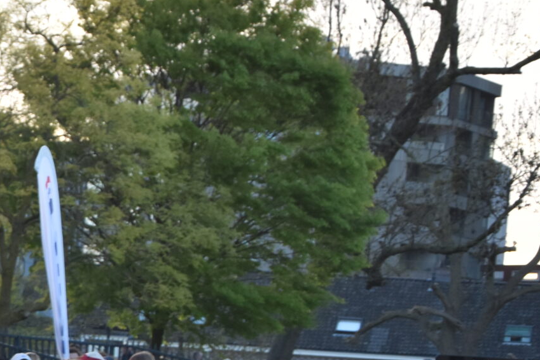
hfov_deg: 11.0
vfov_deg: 7.5
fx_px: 2715
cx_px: -256
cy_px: 444
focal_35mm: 181
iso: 400
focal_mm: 40
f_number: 7.1
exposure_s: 1/200
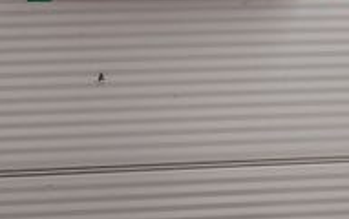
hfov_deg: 20.4
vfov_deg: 11.6
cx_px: 254
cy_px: -224
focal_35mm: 101
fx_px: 962
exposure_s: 1/100
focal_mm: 5.25
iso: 341
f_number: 1.75
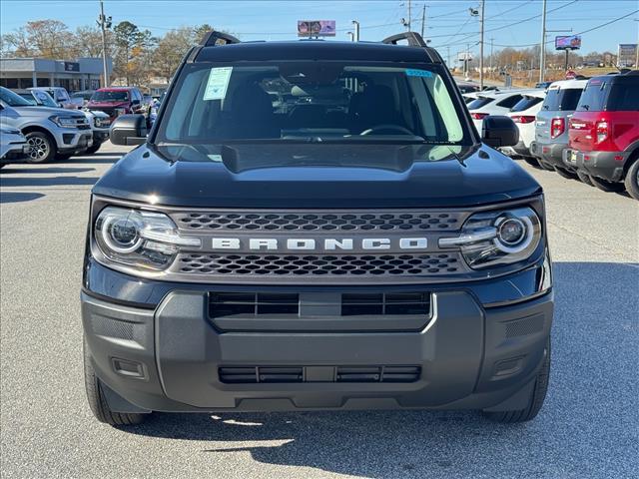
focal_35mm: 48
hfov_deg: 39.7
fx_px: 886
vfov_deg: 30.3
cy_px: 240
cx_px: 320
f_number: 1.78
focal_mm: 6.76
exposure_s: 1/1263
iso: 64
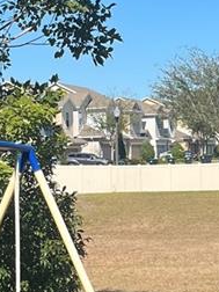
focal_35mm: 124
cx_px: 145
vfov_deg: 15.9
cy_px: 160
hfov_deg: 11.9
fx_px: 1046
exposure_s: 1/2632
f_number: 1.6
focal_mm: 5.1
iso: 50
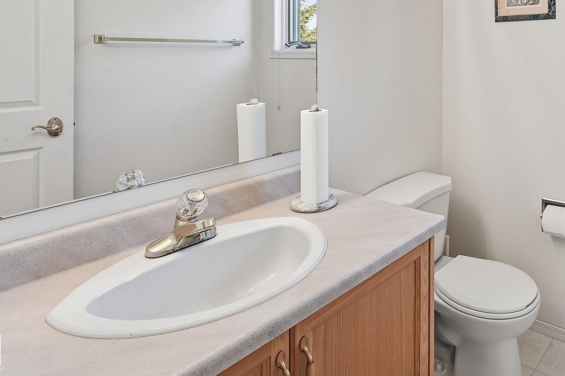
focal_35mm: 27
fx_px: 421
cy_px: 52
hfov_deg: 61.6
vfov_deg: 44.6
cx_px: 459
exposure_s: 1/60
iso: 100
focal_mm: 15.5
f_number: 8
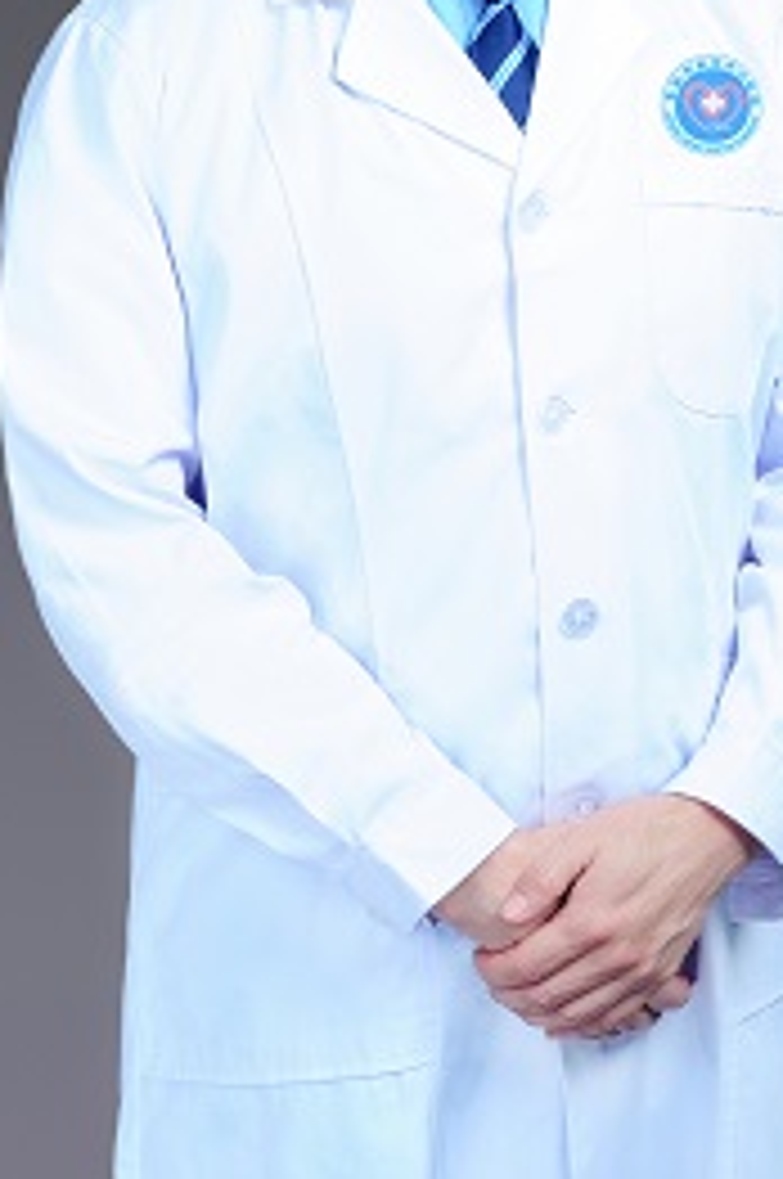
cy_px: 220
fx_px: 2813
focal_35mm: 86
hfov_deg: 15.8
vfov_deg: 23.3
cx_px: 441
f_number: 9
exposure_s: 1/160
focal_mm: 50
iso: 200
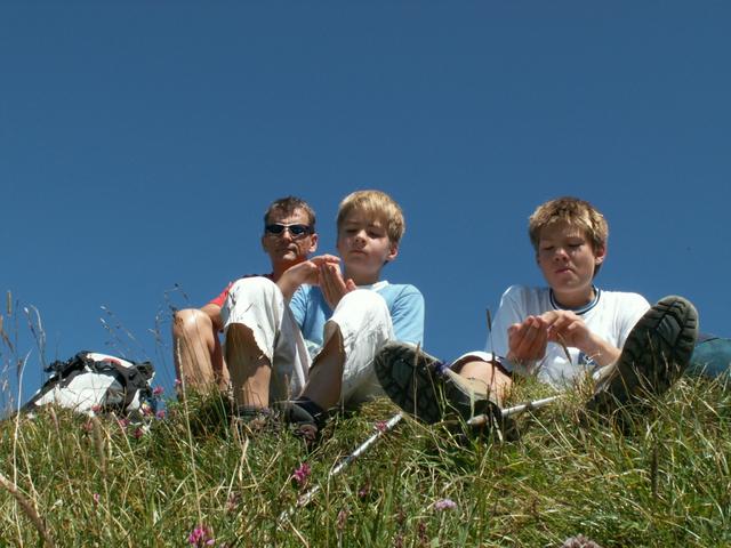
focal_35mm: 47
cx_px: 366
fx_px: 993
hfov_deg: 40.4
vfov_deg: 30.9
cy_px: 274
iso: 50
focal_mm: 7.76
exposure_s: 1/200
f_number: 7.1
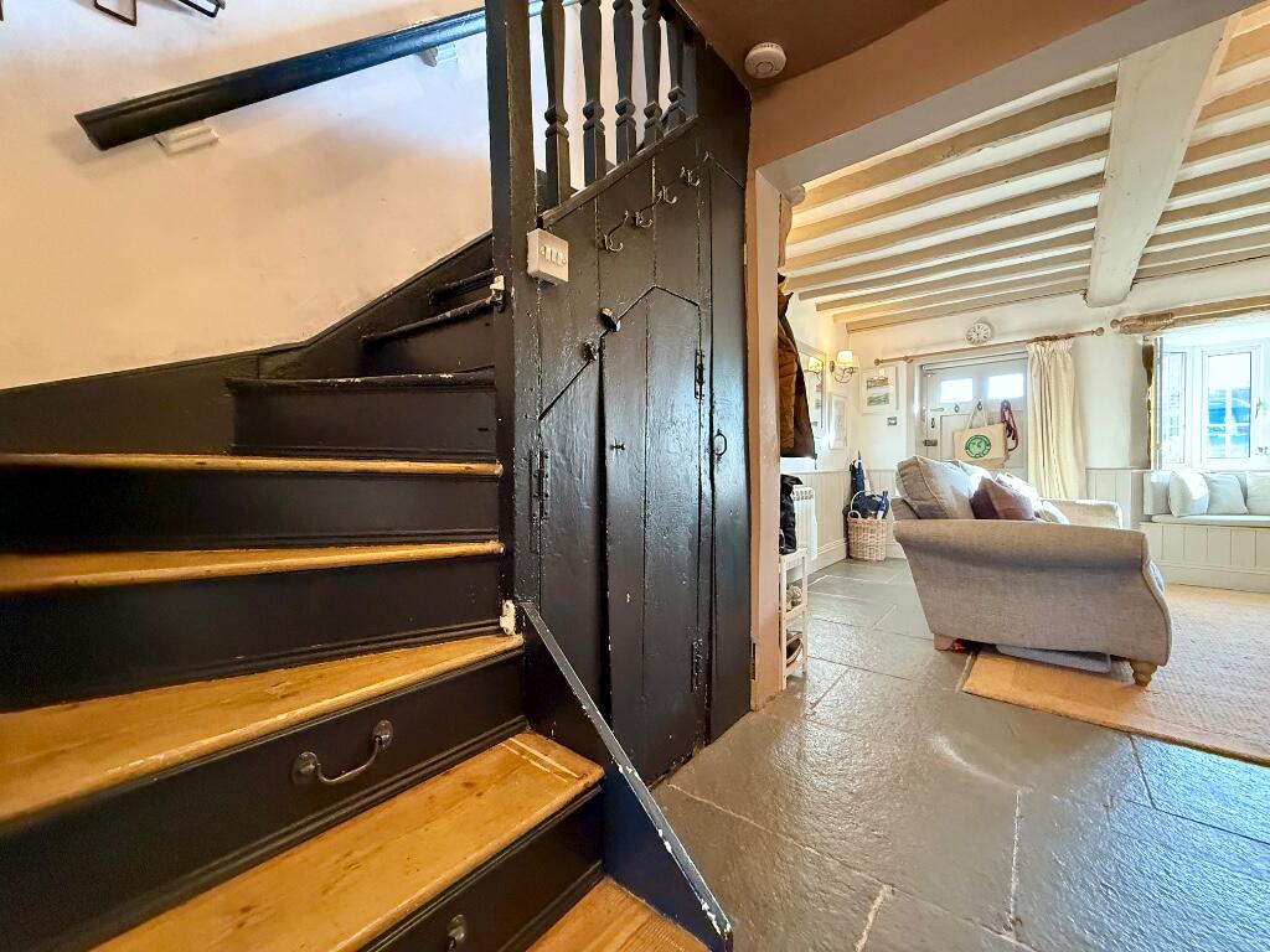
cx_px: 635
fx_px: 514
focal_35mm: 14
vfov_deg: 85.7
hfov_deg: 102.1
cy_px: 476
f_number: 2.2
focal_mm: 2.22
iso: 640
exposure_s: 1/50
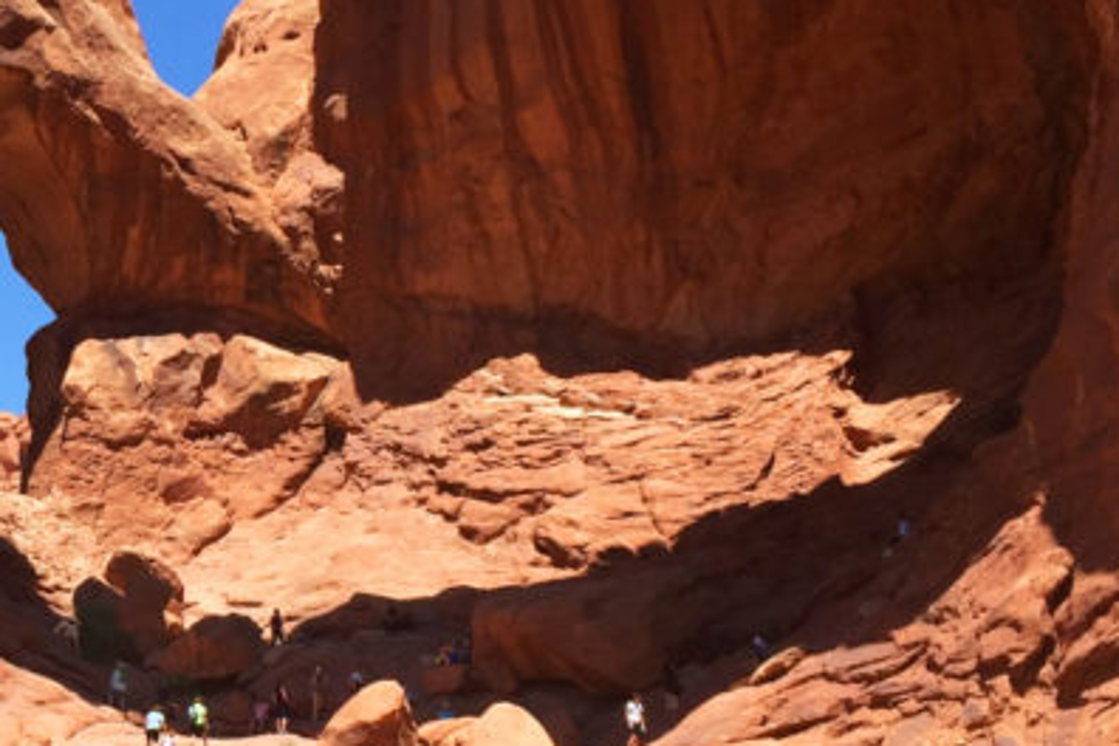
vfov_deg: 17.5
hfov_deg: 24.7
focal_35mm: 78
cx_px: -23
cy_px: 444
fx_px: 2424
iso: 32
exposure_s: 1/1582
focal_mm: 4.15
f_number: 2.2
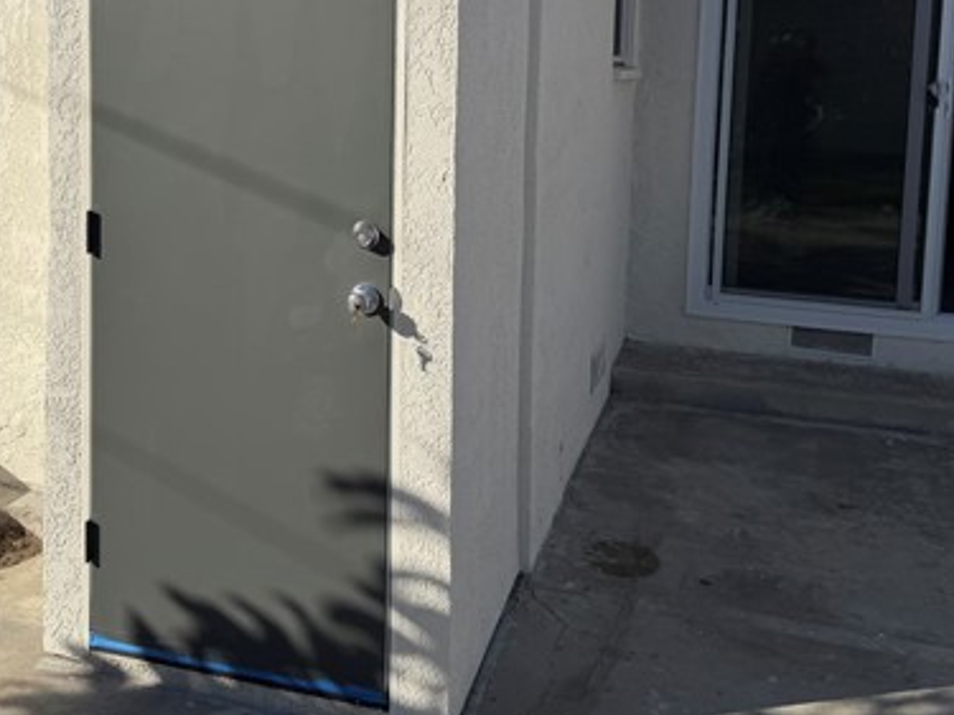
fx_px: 1130
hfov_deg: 45.1
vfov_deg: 34.2
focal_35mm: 41
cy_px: 163
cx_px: 313
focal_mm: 6.76
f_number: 1.78
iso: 80
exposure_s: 1/7353
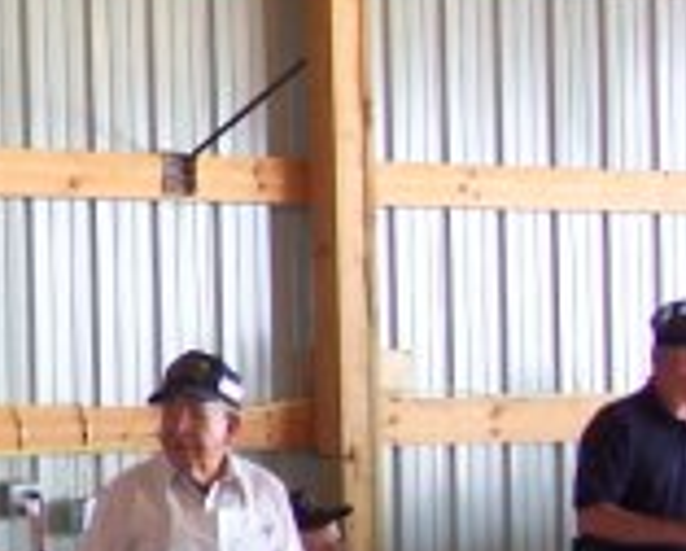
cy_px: 466
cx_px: -507
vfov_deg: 12.3
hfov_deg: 13.9
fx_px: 2541
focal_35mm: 125
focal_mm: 8
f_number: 2.8
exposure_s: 1/45
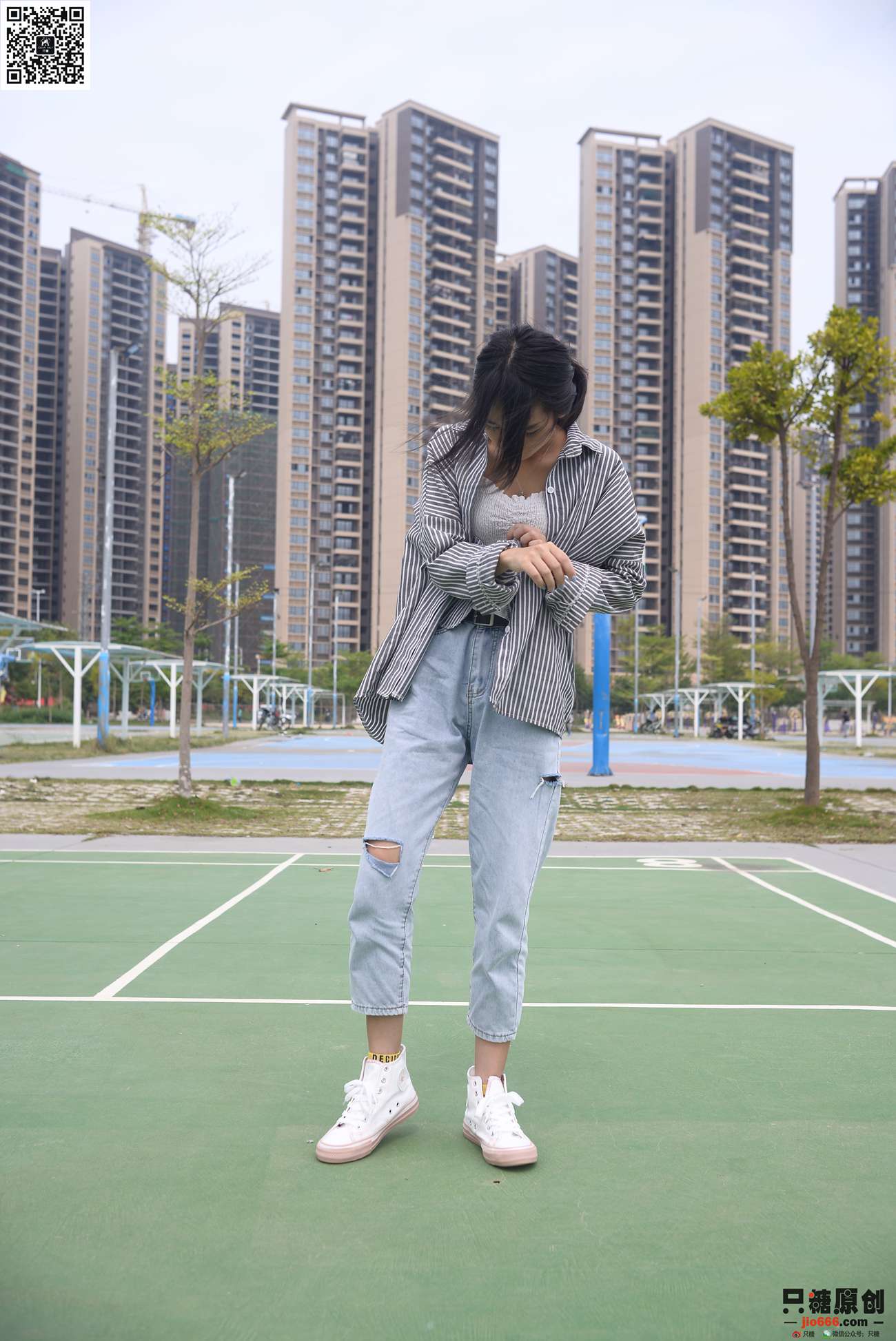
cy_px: 670
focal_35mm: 35
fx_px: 1305
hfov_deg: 37.9
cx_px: 448
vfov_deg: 54.4
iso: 100
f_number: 5.6
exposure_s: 1/500
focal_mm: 35
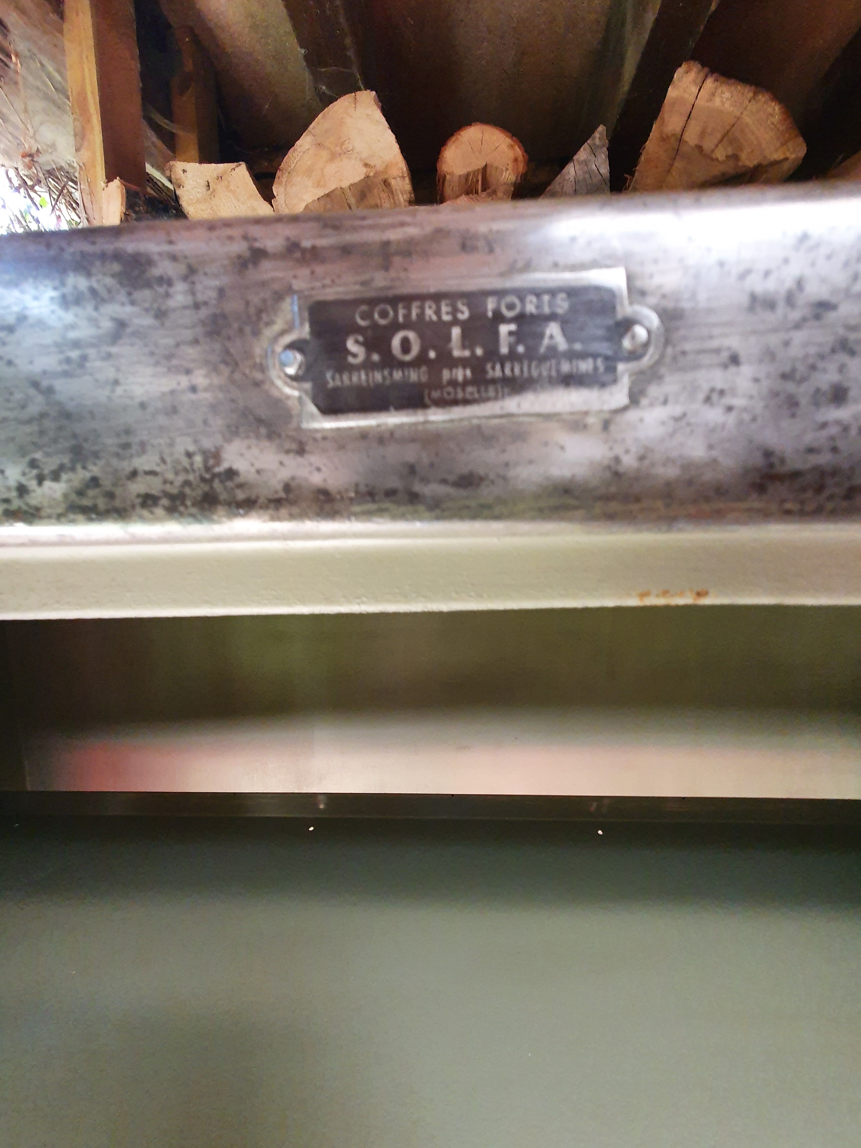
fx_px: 431
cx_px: 430
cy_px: 574
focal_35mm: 13
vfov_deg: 106.2
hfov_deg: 89.9
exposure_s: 1/33
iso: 320
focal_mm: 1.8
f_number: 2.2
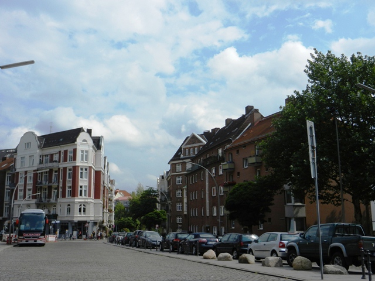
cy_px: 140
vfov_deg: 37.7
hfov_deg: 49.0
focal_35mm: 38
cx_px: 188
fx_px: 412
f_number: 4
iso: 160
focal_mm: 6.9
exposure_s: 1/2000
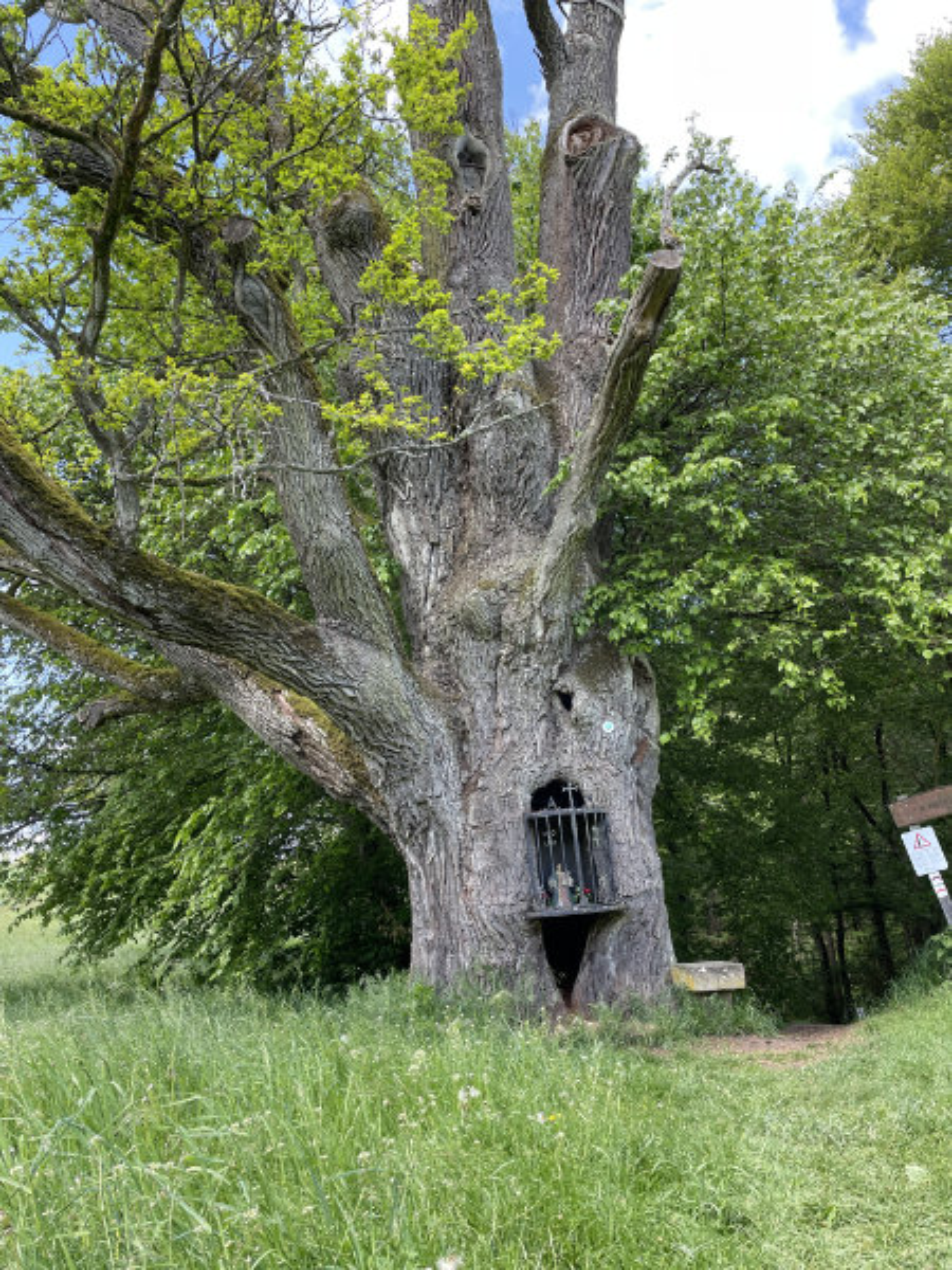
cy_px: 635
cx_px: 476
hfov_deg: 53.1
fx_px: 953
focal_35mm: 26
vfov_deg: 67.3
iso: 32
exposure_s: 1/258
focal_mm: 4.2
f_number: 1.6
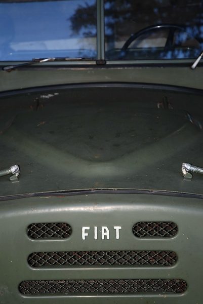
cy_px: 152
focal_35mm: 78
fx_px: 659
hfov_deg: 17.5
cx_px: 102
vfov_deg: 26.0
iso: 100
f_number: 4.5
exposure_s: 1/60
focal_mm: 52
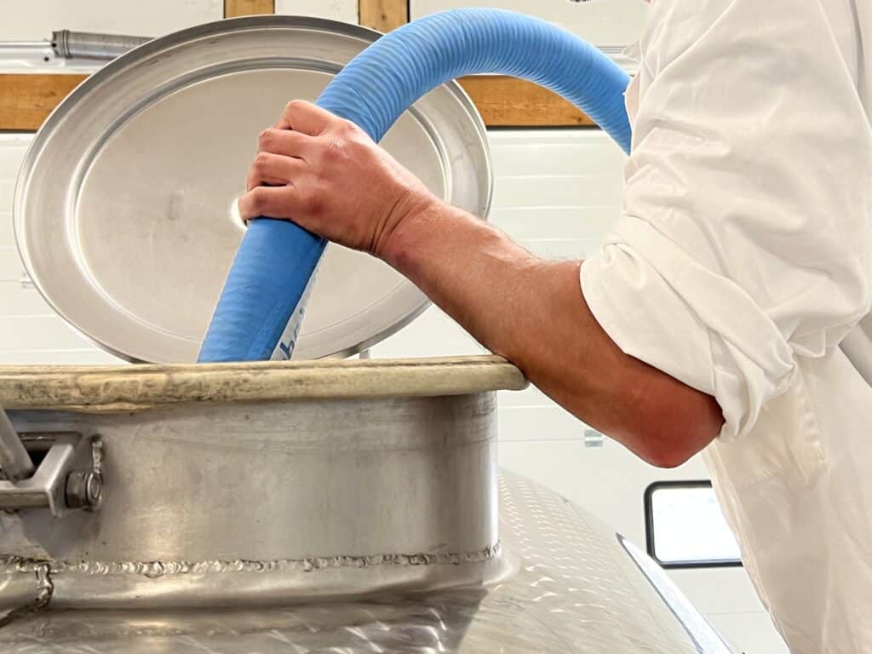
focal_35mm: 26
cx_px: 436
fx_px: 655
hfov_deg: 67.3
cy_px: 327
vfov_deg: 53.1
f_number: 1.5
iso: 80
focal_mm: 5.7
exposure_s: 1/50
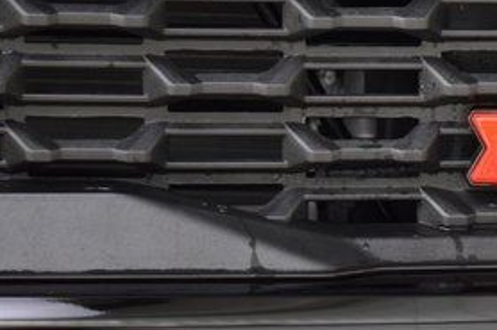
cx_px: 499
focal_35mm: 242
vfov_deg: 5.7
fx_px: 3339
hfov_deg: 8.5
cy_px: 144
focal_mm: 70
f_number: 2.8
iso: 1600
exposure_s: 1/40
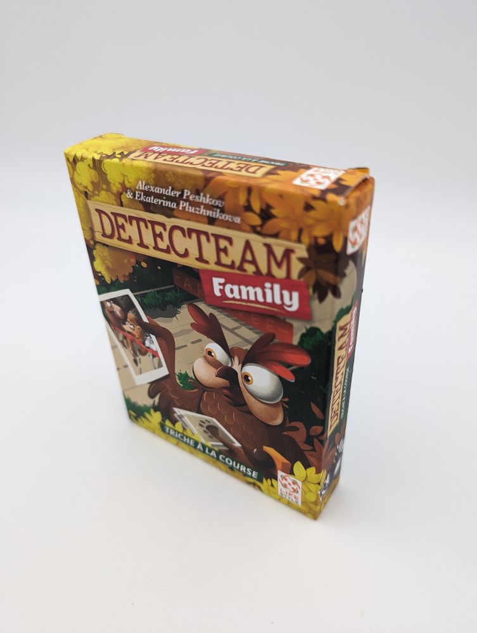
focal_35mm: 24
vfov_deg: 71.5
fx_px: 440
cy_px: 316
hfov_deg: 56.9
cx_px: 238
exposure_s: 1/29.8
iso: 57
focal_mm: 6.9
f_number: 1.68
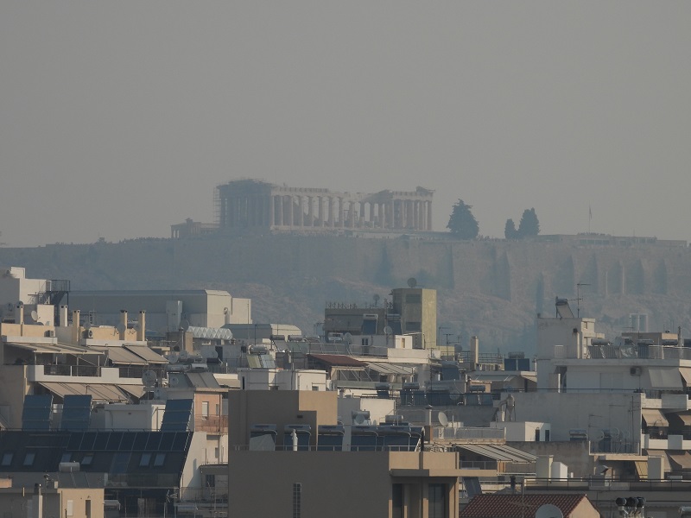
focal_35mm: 350
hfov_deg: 5.7
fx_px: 6987
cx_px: 346
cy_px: 259
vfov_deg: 4.2
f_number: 8
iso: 100
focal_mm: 62.5
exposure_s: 1/500
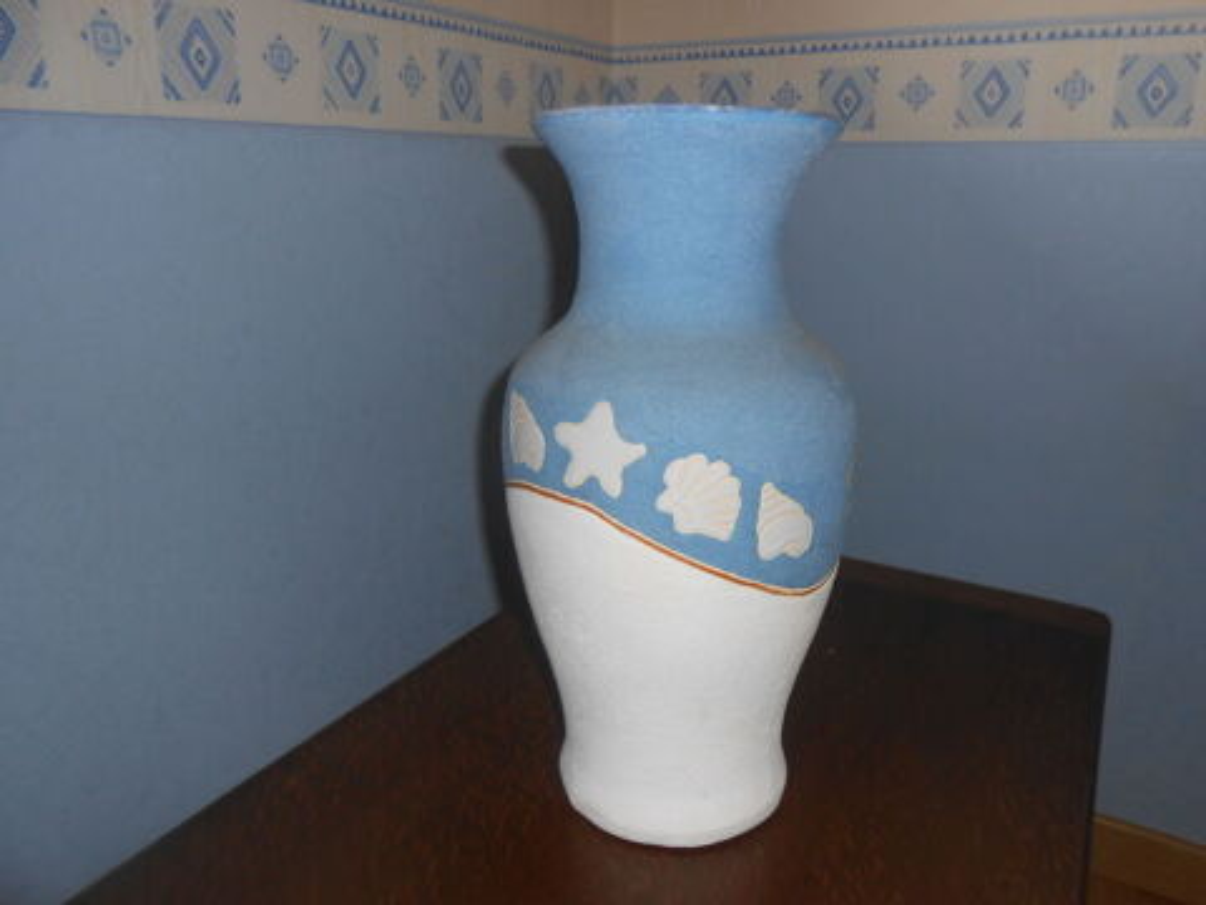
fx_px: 906
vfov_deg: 53.1
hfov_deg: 67.3
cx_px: 603
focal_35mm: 26
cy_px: 452
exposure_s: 1/25
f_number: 3.5
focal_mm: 4.6
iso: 80
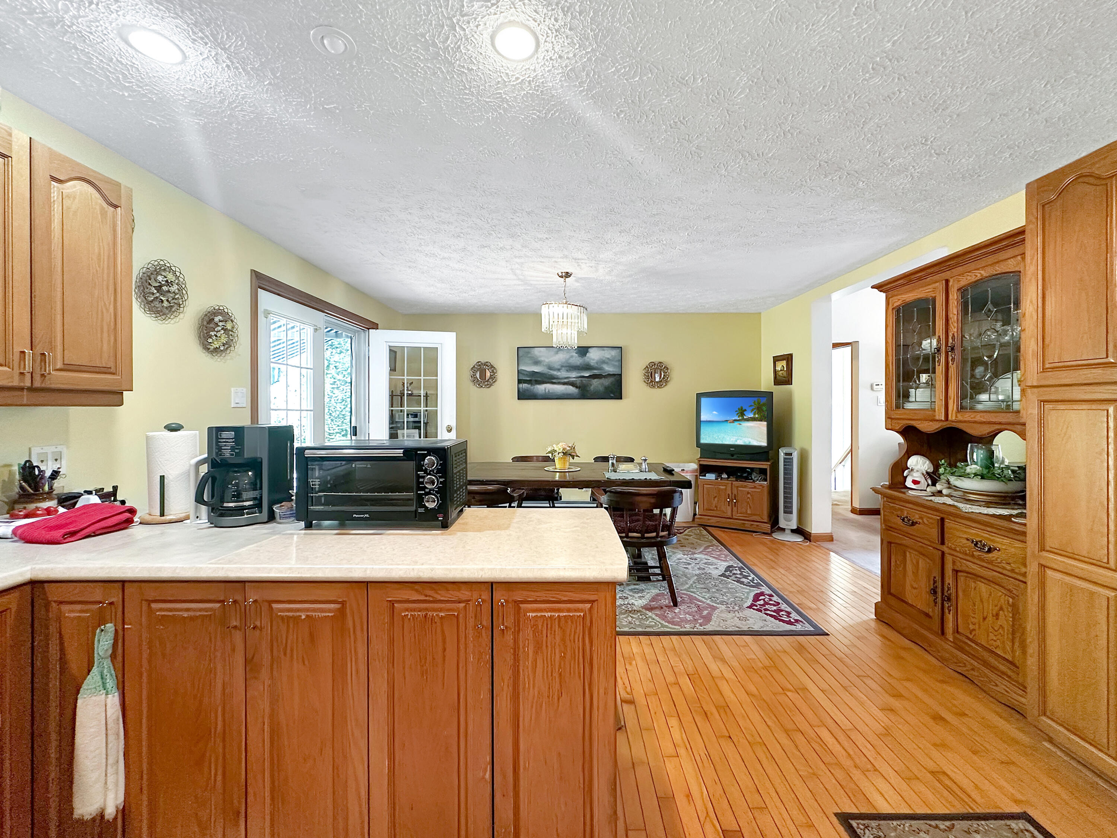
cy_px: 419
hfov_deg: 102.1
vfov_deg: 85.7
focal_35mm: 14
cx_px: 558
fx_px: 452
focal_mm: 2.22
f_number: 2.2
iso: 250
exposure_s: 1/60
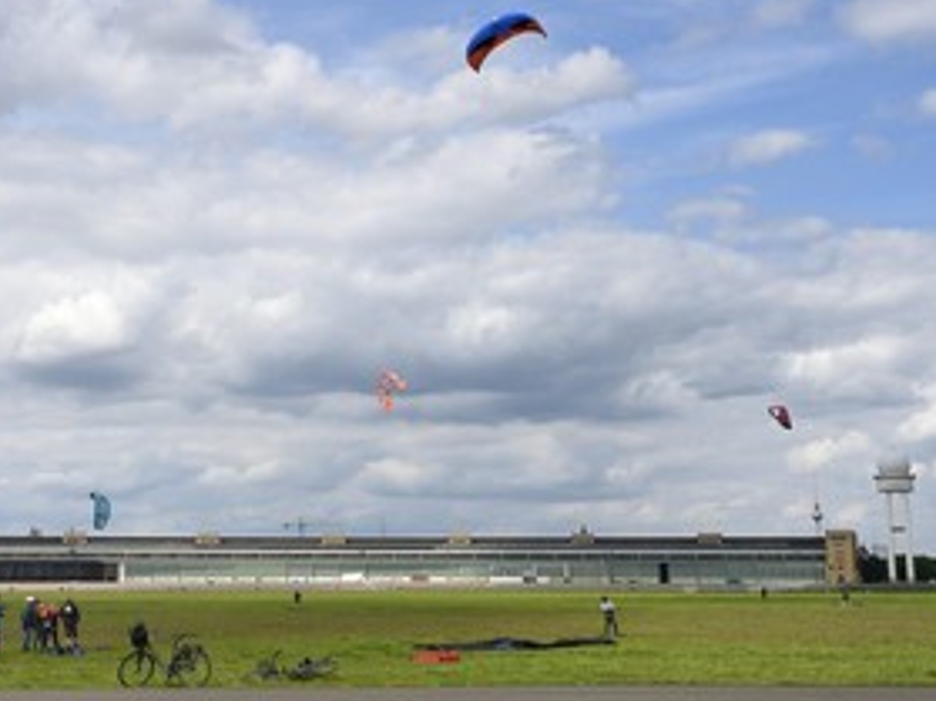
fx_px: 1487
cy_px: 315
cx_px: 285
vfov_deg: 26.5
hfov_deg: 34.5
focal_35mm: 55
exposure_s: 1/800
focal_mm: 38
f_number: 14
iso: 800
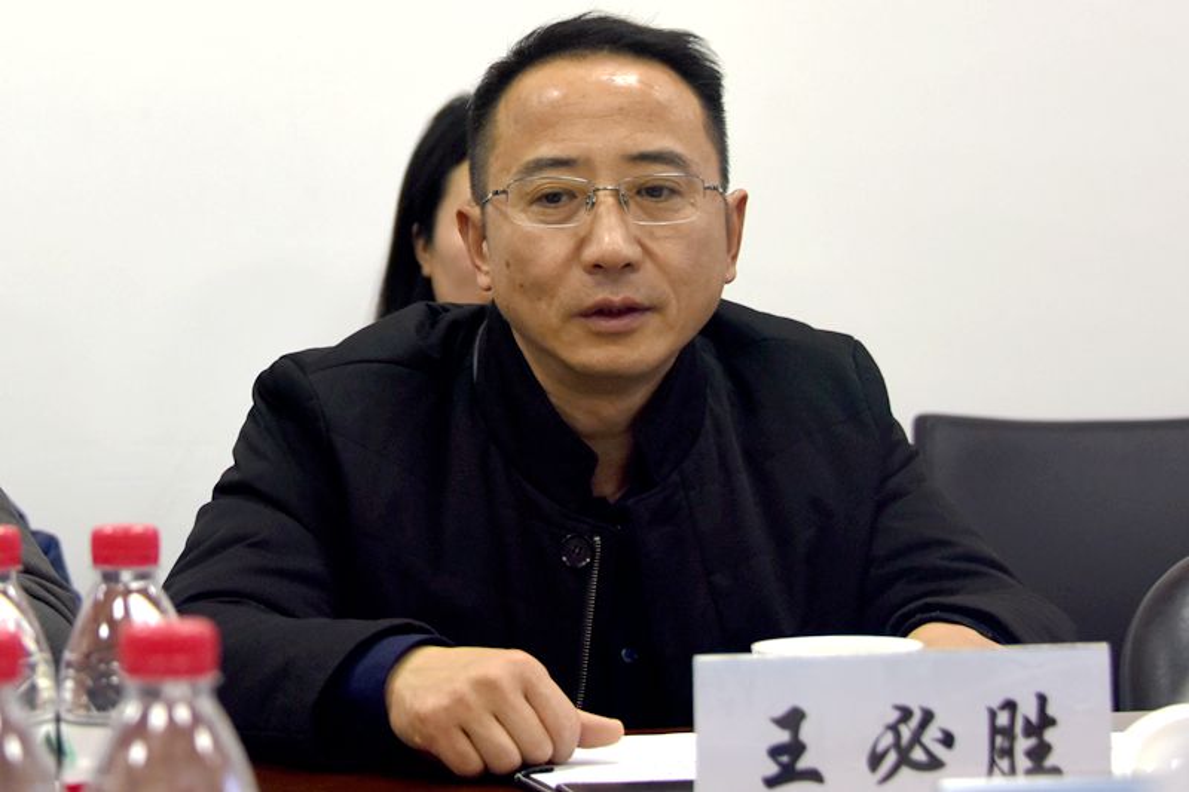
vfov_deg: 24.2
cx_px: 594
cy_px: 396
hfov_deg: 35.6
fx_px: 1849
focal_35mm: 56
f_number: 4.5
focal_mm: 56
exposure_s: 1/100
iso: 800
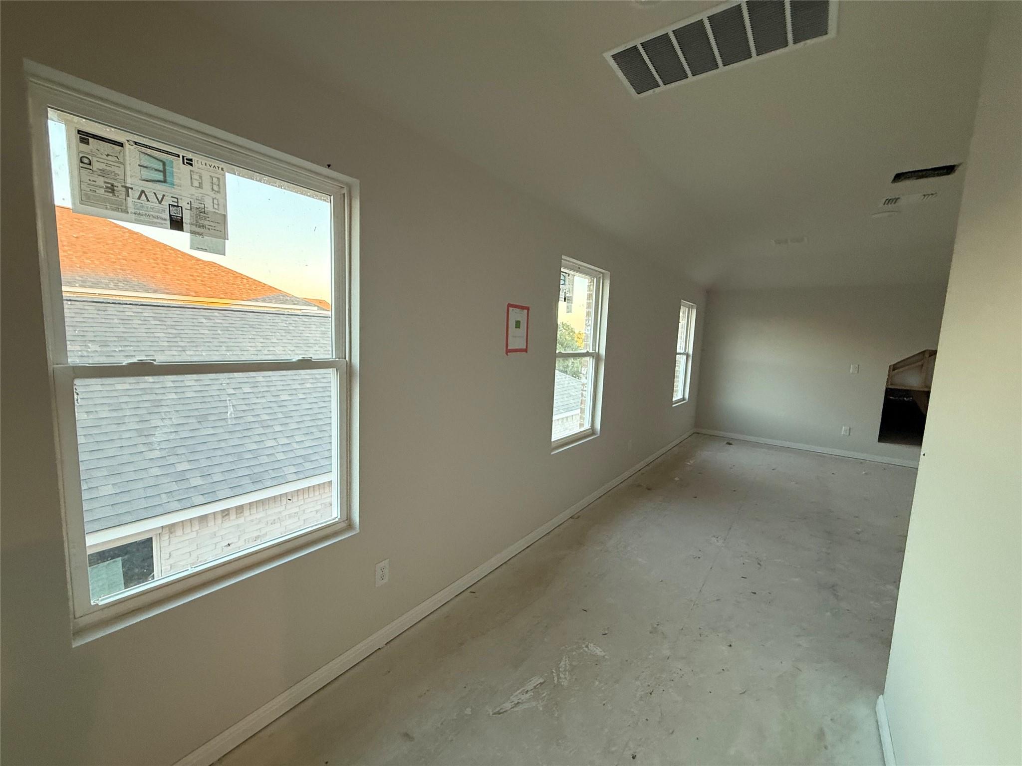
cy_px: 383
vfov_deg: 85.7
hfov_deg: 102.1
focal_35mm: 14
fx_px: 413
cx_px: 511
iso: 250
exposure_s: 1/60
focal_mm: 2.22
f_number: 2.2
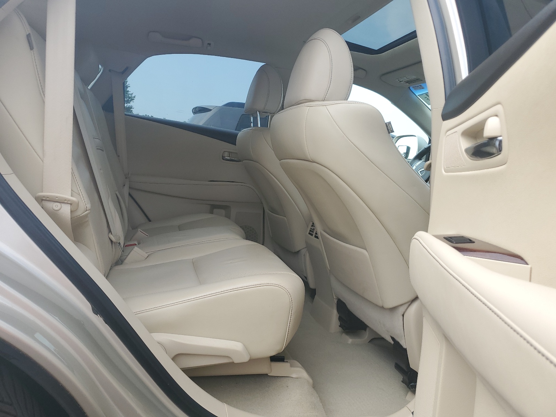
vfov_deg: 53.1
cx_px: 278
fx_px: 418
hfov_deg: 67.3
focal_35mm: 26
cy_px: 208
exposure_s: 1/769
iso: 50
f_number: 1.5
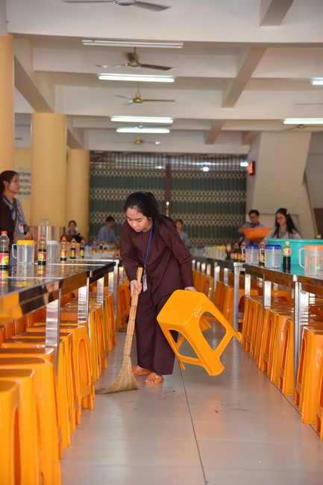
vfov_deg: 24.8
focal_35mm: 82
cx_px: 162
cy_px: 242
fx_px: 1104
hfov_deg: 16.6
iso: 800
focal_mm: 82
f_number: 4.5
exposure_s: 1/125
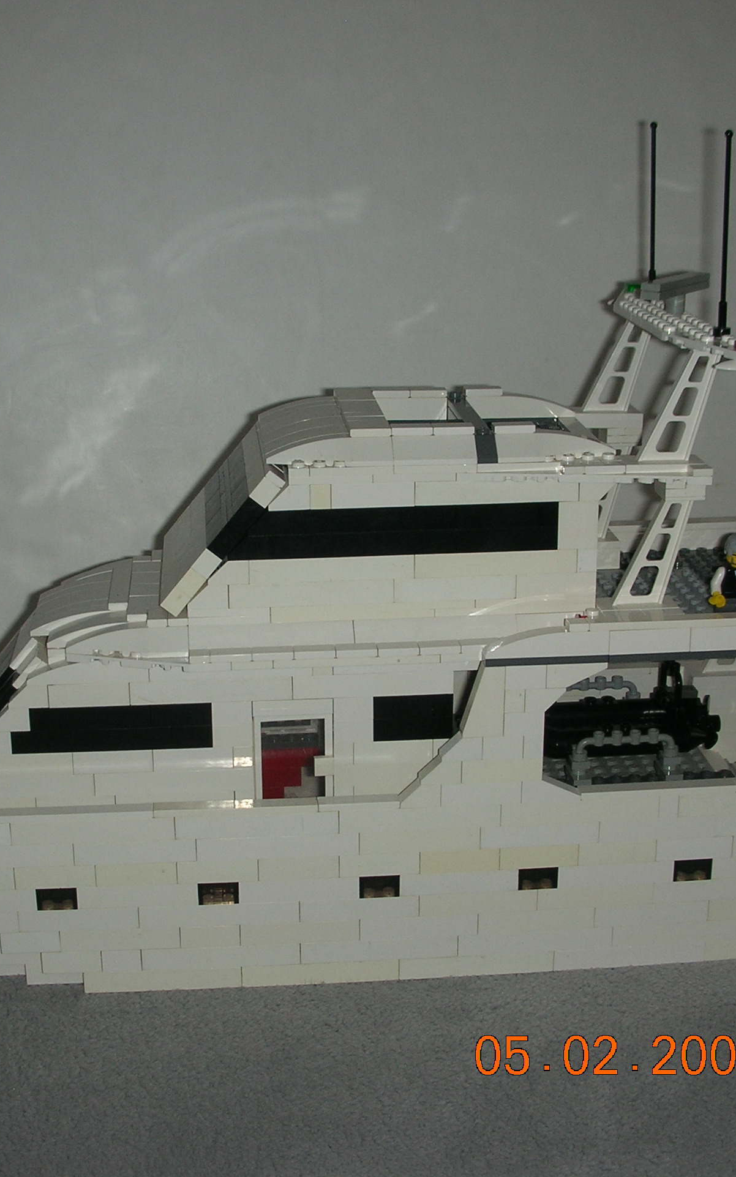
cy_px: 585
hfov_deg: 25.7
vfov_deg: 40.3
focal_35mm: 50
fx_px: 1605
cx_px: 246
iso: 50
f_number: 3
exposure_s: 1/60.1
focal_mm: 5.8
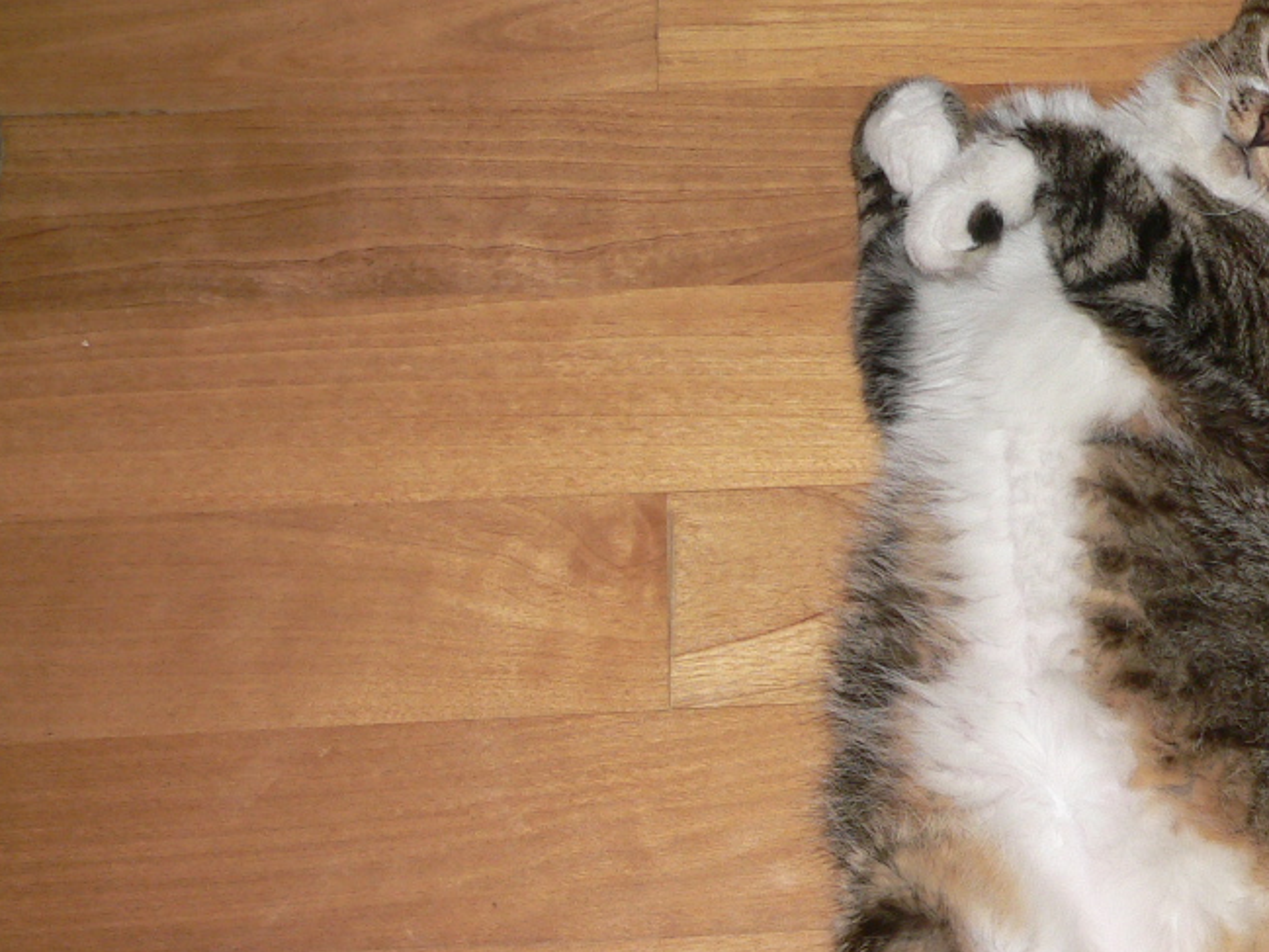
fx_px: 2603
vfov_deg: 20.4
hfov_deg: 26.1
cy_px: 798
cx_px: 1242
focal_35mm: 71
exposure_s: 1/60
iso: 100
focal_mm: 6
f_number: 2.8
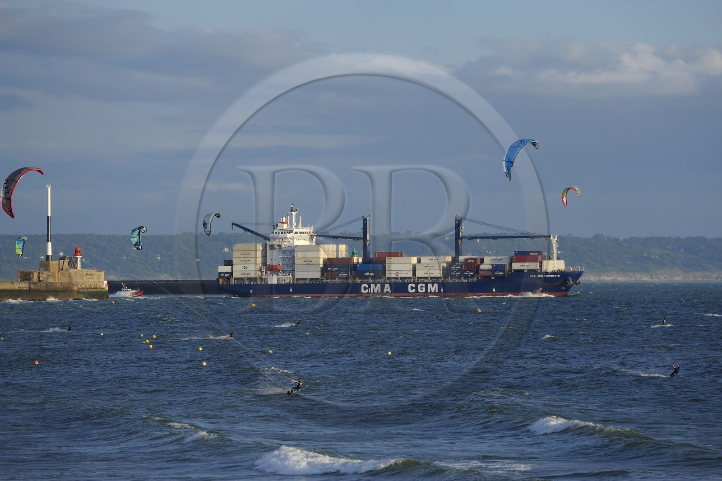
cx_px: 361
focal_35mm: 200
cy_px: 240
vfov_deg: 6.9
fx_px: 4010
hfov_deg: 10.3
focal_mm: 200
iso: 200
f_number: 5
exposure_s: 1/500
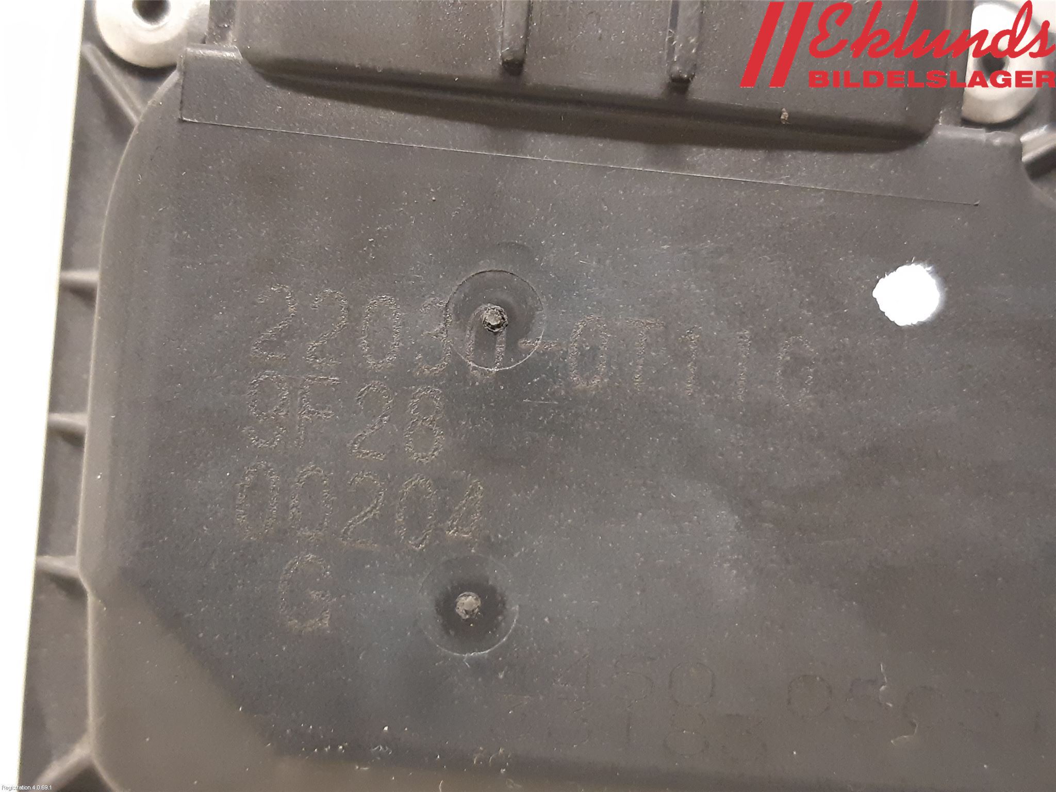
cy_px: 396
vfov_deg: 53.1
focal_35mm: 26
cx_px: 528
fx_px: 793
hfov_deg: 67.3
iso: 320
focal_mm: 3.93
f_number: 1.7
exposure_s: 1/25
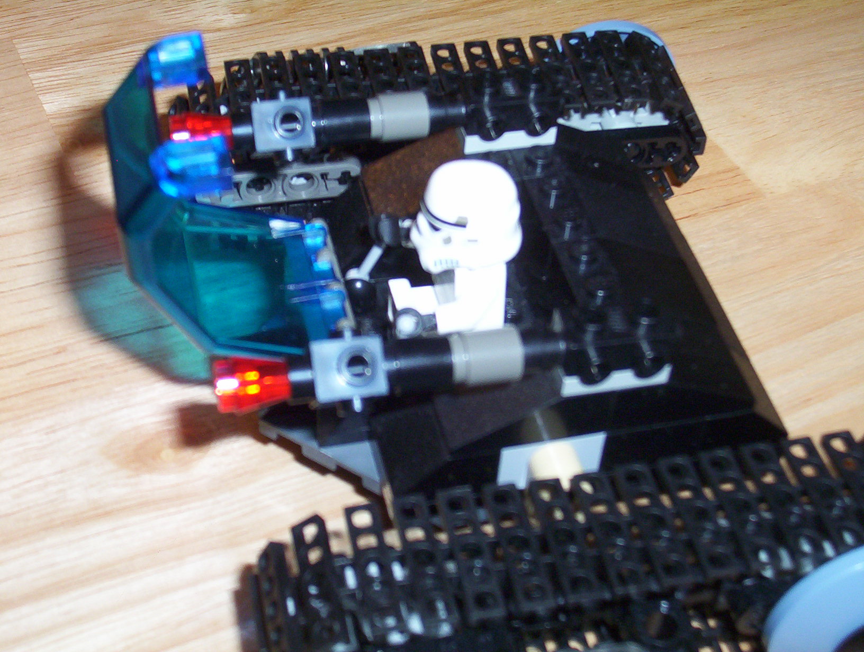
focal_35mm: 66
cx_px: 432
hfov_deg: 29.3
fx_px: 1651
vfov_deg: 22.3
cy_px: 326
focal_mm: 8.74
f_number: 3.26
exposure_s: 1/80.5
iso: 140
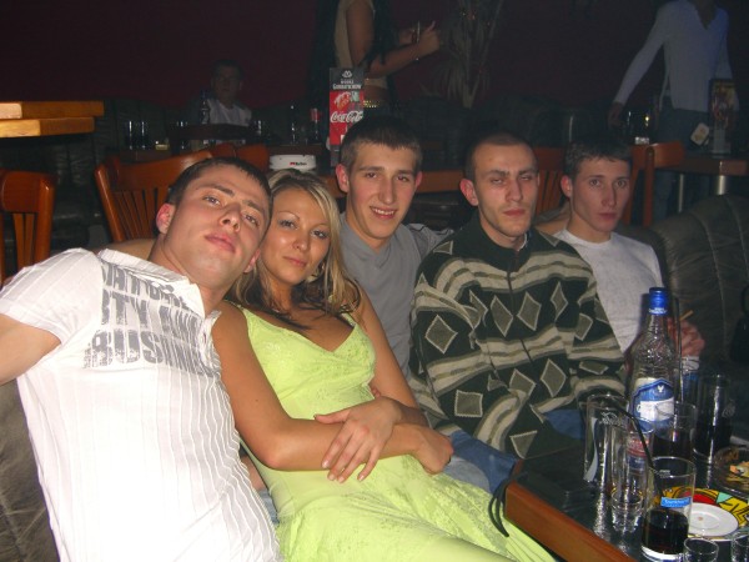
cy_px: 281
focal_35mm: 38
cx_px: 374
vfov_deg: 37.7
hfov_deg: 49.0
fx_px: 822
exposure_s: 1/60
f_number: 2.8
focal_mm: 7.9
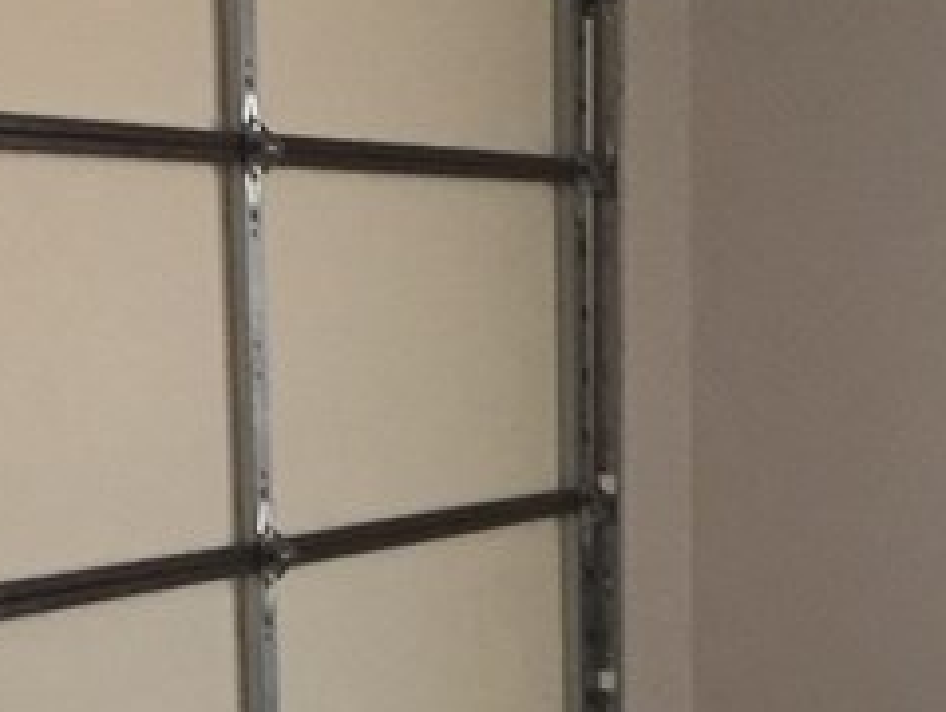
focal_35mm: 124
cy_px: 906
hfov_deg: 15.9
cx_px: 479
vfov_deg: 11.7
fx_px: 3394
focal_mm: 4.15
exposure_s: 1/24
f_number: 2.2
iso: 250
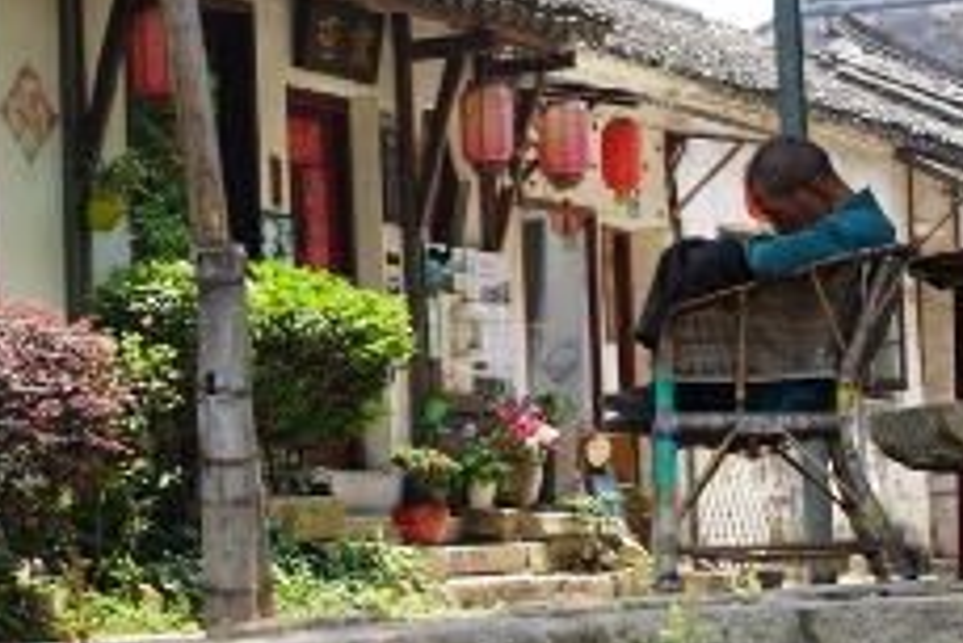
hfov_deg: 14.2
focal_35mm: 144
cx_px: 378
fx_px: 3851
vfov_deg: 9.5
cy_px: 271
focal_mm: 55
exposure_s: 1/125
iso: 100
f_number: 6.3
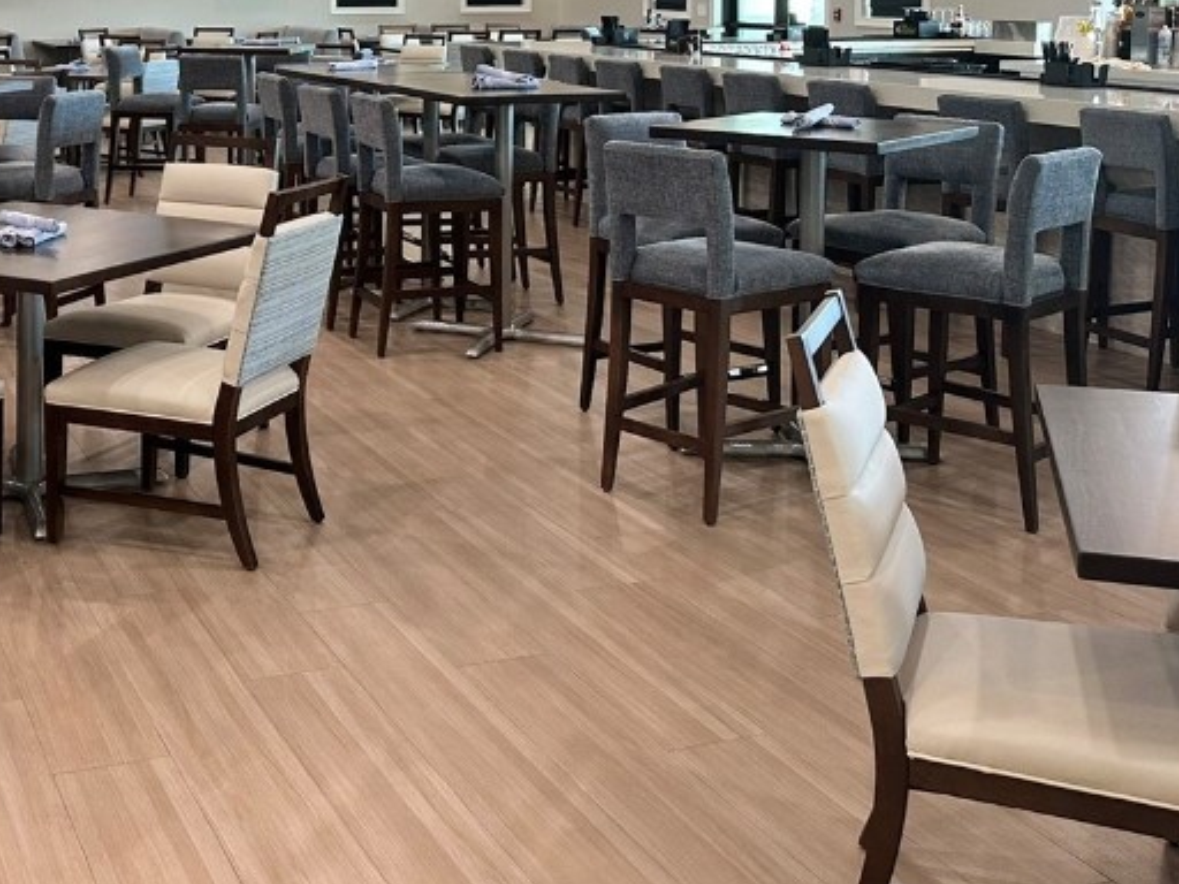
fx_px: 1635
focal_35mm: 48
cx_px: 332
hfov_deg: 38.9
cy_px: 55
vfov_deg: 28.8
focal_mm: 6.86
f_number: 1.78
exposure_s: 1/60
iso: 125
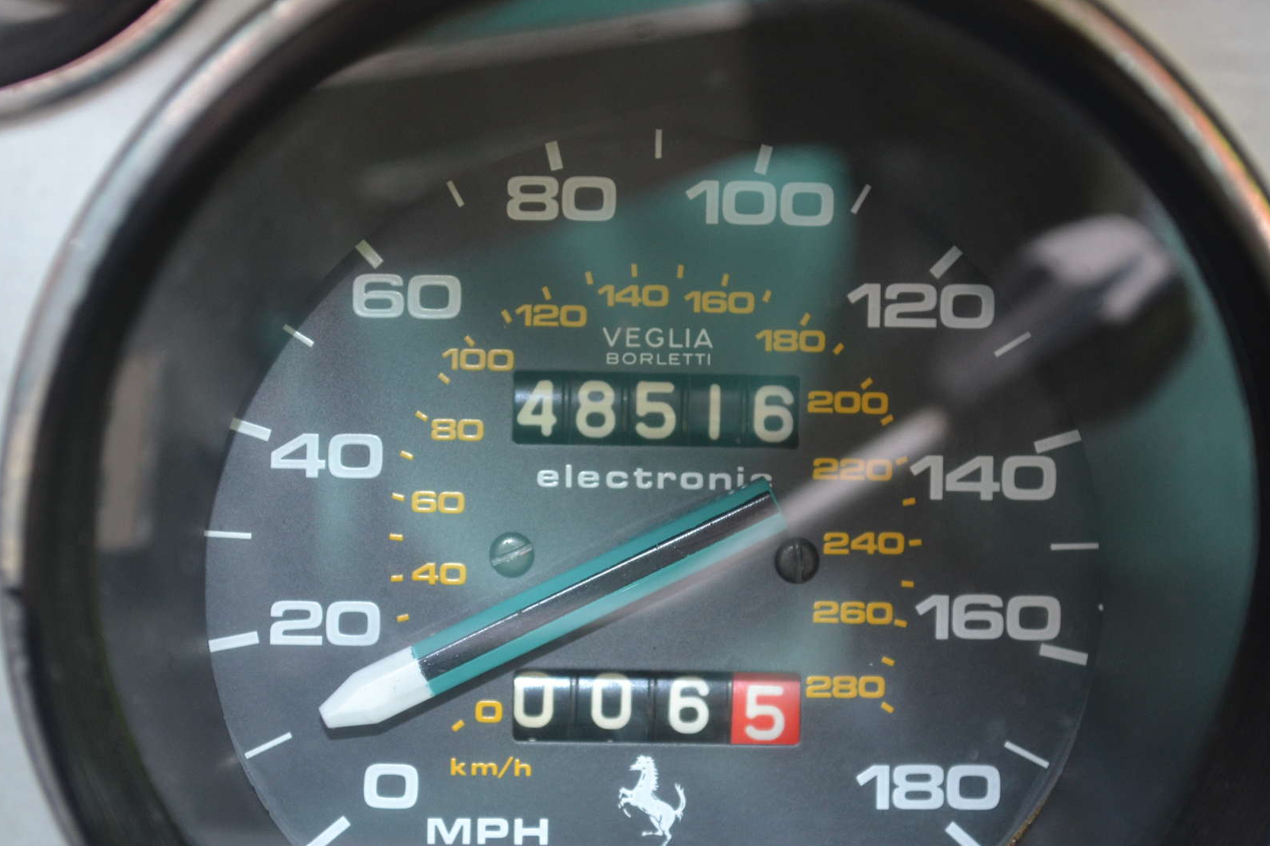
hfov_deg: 22.6
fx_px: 3174
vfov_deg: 15.2
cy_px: 490
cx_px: 695
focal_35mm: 90
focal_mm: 48
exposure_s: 1/60
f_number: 5.6
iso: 500
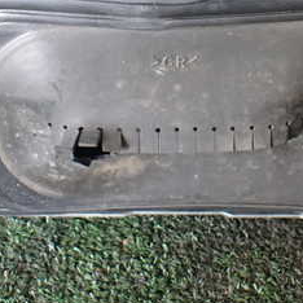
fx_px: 673
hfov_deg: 25.3
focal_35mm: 68
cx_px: 177
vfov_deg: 25.0
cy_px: 62
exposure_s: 1/100
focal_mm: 5.4
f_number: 2.3
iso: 800
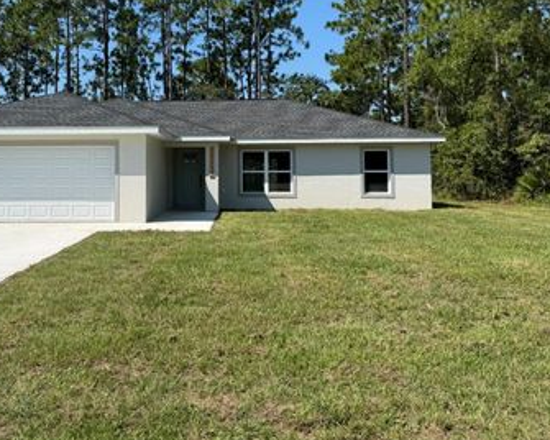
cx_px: 204
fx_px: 570
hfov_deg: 51.0
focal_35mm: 35
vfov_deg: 41.6
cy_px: 142
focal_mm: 6.76
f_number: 1.78
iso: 80
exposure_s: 1/4310
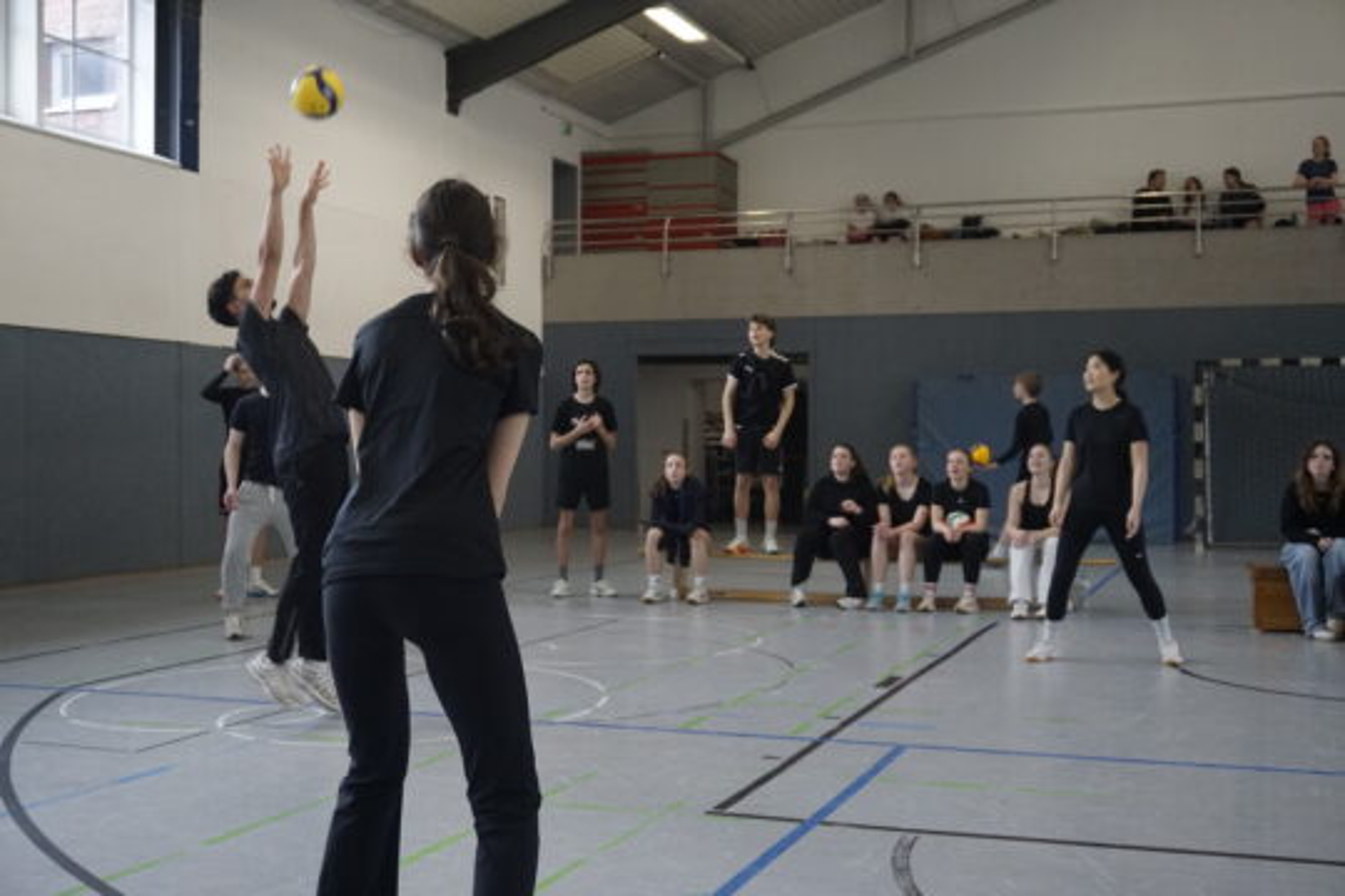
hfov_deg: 45.0
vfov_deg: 30.8
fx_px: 1625
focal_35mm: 44
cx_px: 672
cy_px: 448
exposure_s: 1/160
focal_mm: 29
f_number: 5
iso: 1600
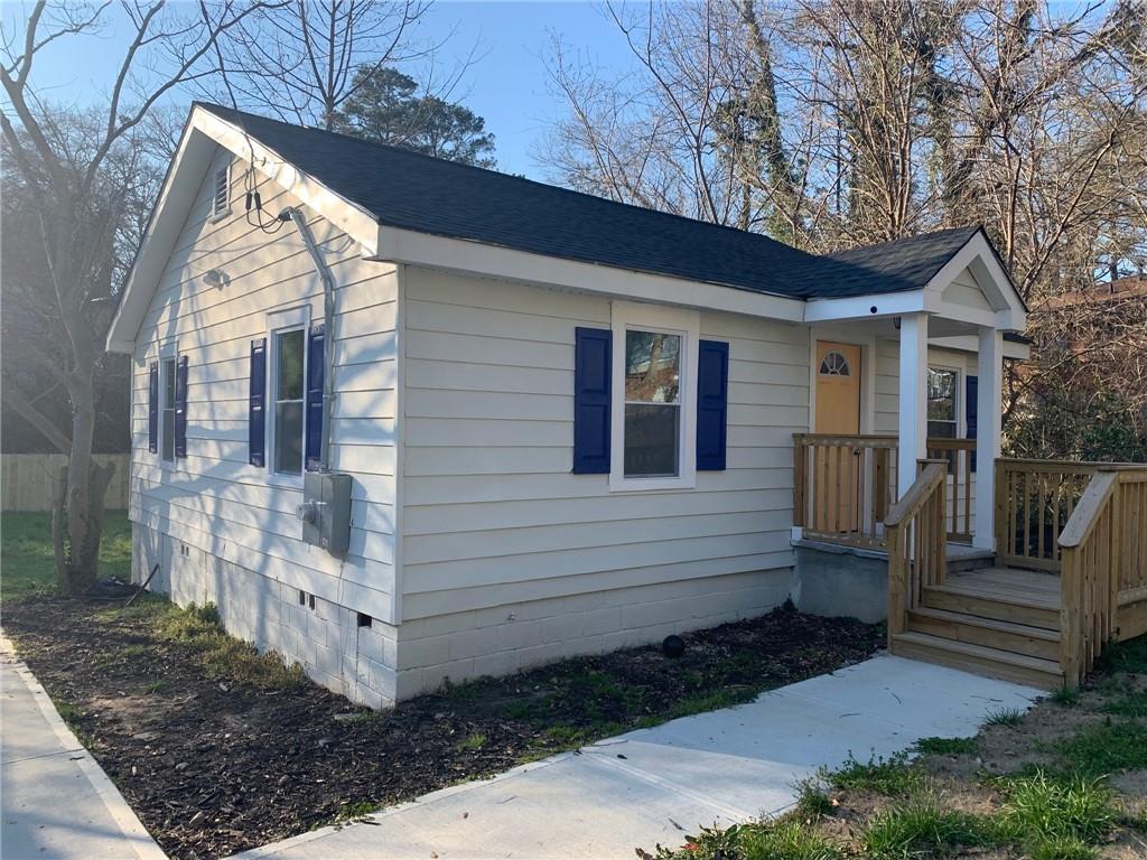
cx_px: 574
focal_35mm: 26
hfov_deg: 67.3
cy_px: 430
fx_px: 862
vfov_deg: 53.1
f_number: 1.8
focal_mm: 4.25
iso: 25
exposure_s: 1/706
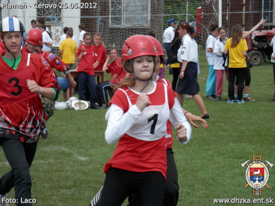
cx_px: 138
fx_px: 1223
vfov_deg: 9.6
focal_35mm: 154
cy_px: 103
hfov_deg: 12.8
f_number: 5.5
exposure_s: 1/320
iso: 80
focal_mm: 27.5
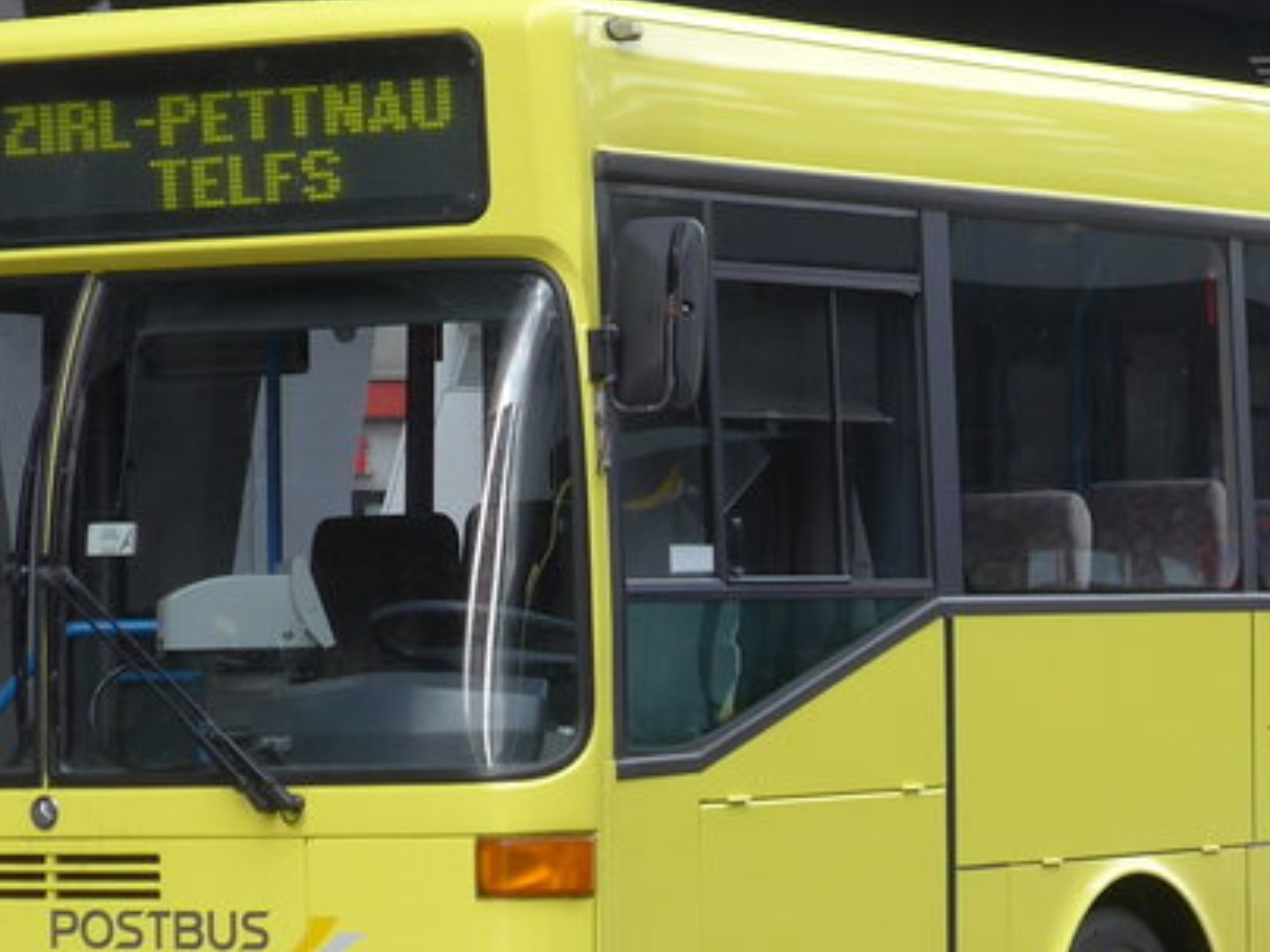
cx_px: 1147
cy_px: 305
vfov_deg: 8.1
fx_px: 6751
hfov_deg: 10.7
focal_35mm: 184
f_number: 3.7
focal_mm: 12.7
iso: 80
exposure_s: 1/100
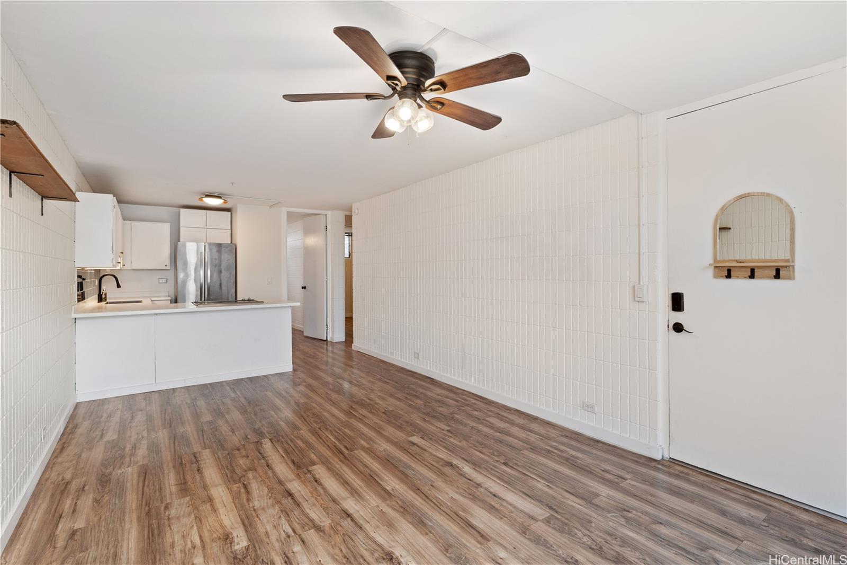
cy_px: 282
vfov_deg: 70.4
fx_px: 400
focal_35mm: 17
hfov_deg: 93.3
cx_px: 424
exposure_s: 1/30
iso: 400
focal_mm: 17
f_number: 8
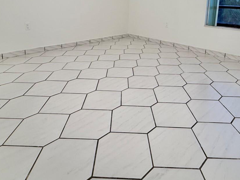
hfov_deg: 65.3
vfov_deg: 47.4
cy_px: 27
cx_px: 121
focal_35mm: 27
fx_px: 187
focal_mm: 2.22
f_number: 2.2
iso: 80
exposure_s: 1/100
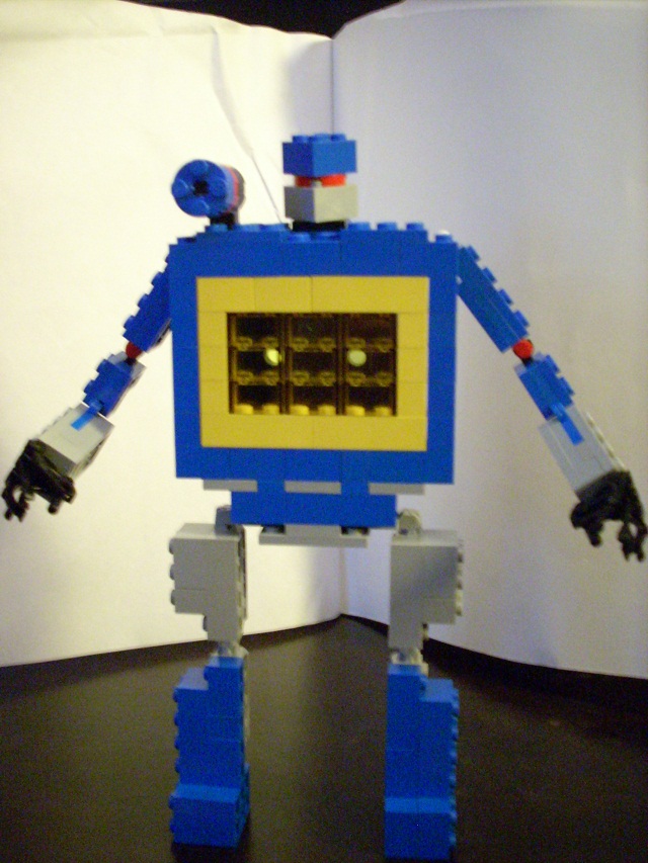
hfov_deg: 38.7
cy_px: 432
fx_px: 923
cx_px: 324
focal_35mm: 37
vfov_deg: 50.1
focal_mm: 6.2
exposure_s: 1/3
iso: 800
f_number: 2.8
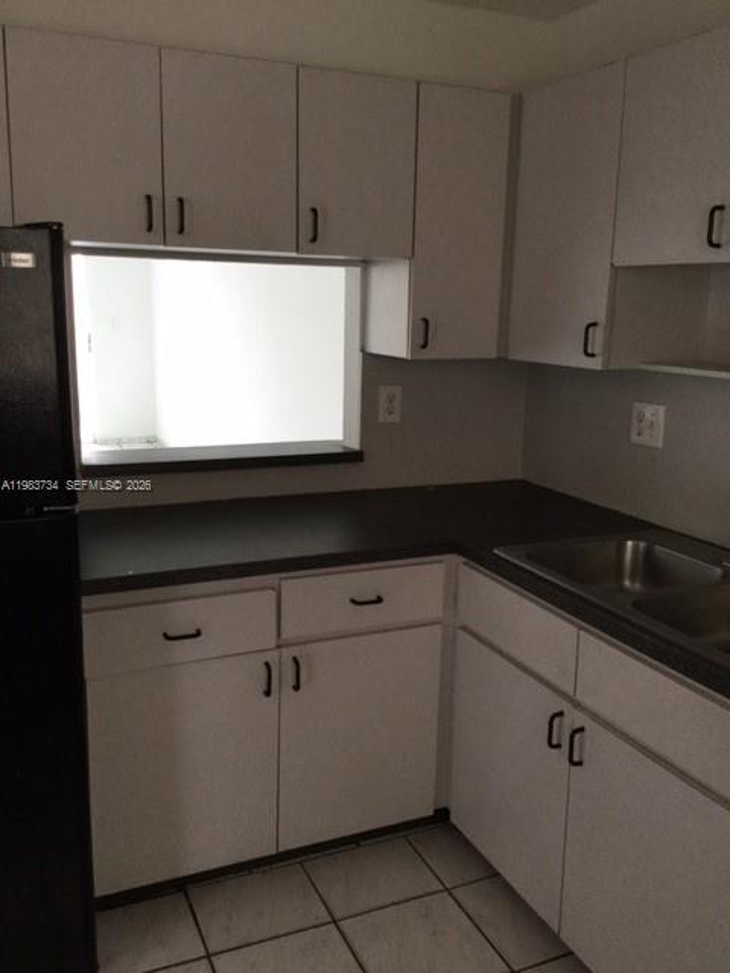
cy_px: 486
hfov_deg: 45.4
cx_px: 365
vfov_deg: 58.4
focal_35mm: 31
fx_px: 872
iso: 80
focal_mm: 3.3
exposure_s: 1/30
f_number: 2.4
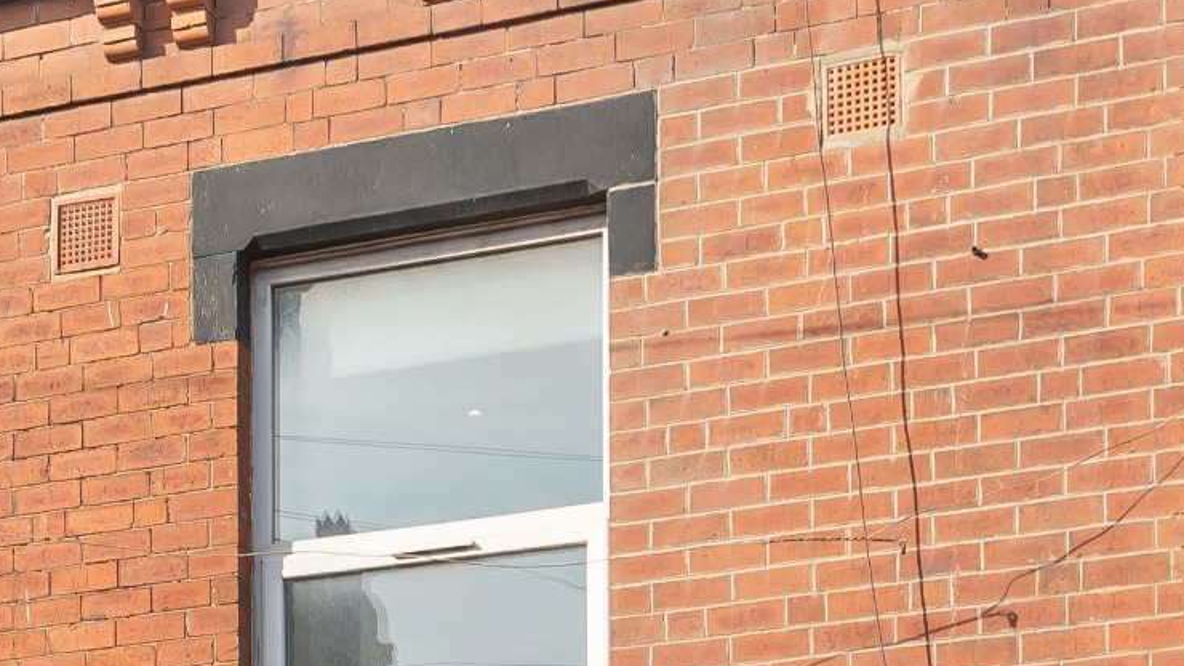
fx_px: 3422
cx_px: 190
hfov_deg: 19.4
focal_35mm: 109
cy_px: 885
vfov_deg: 10.8
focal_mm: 22
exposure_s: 1/800
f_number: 5
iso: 200
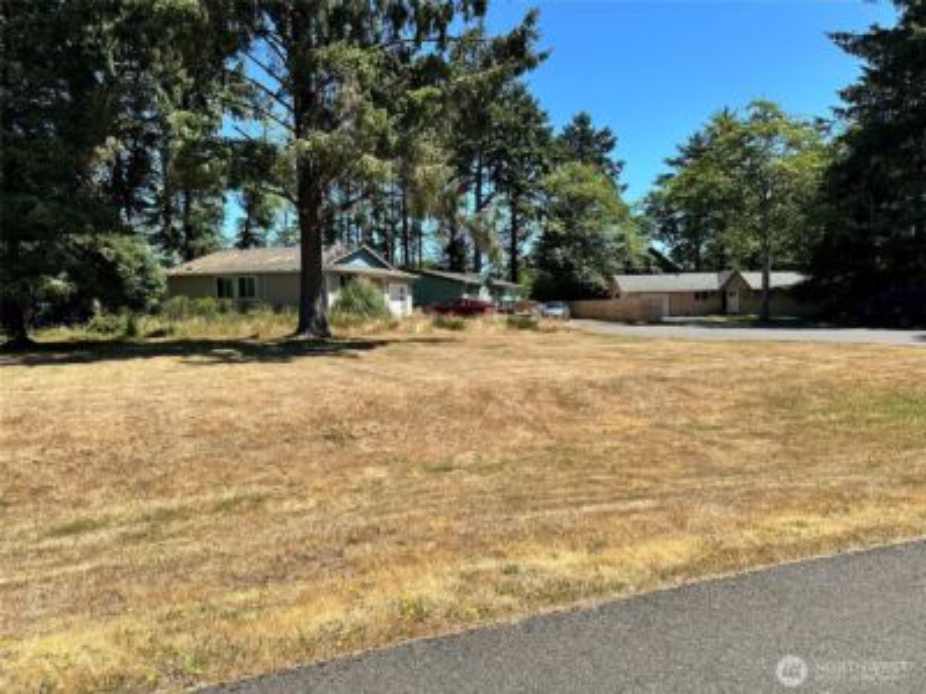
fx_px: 642
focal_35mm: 24
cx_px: 463
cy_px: 347
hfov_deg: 71.6
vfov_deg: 56.8
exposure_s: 1/2882
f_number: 1.78
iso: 80
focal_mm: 6.86
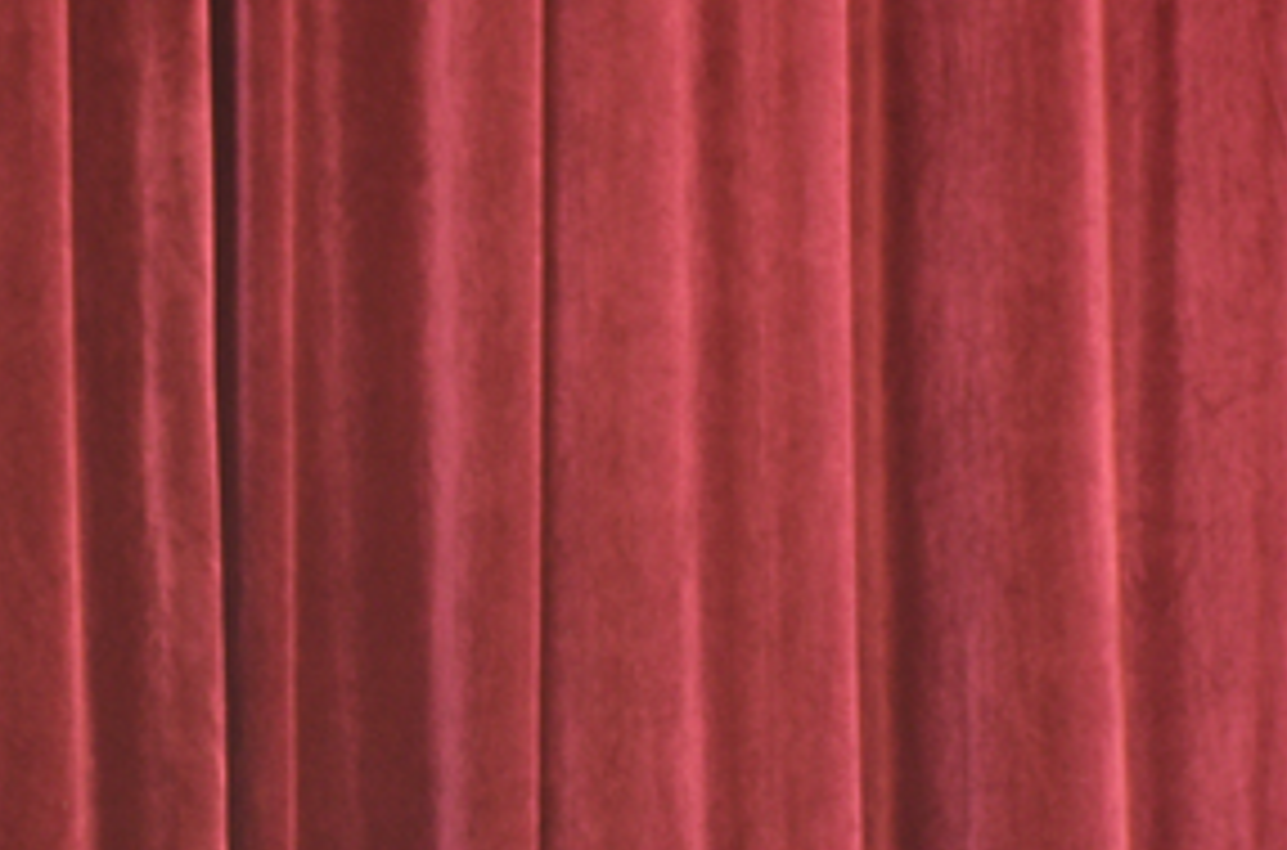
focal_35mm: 630
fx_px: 22460
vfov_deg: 2.2
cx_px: 274
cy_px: 839
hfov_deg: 3.3
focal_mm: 200
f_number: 5.6
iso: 640
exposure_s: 1/20
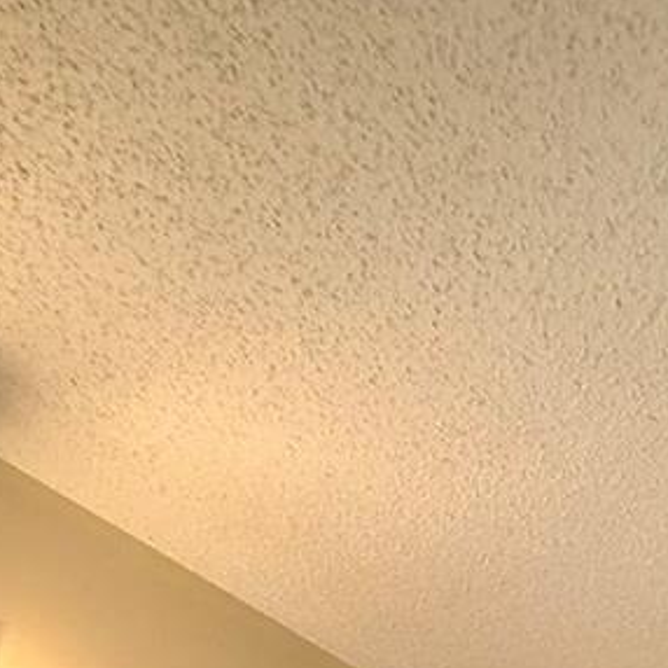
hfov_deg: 32.1
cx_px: 512
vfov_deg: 18.8
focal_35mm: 52
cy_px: 1357
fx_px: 1135
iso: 250
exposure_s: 1/60
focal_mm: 2.22
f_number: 2.2
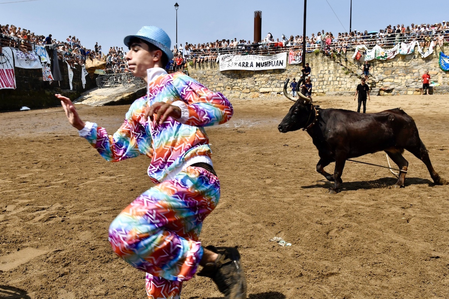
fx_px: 412
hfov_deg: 57.2
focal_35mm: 33
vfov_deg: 40.0
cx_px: 224
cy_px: 150
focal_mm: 22
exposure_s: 1/1000
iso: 180
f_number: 8
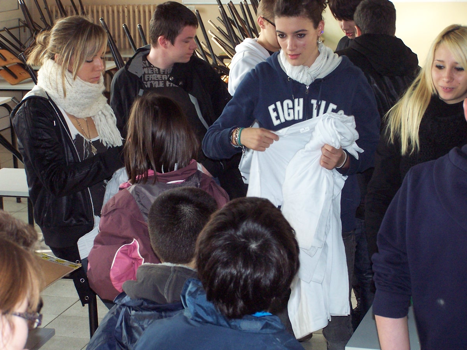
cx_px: 234
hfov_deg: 20.9
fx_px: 1268
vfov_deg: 15.7
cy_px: 175
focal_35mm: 94
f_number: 3.2
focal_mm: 15.6
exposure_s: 1/90
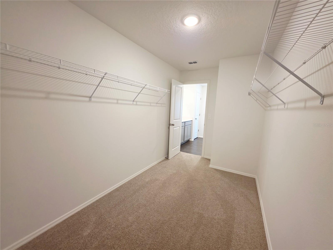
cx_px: 166
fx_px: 125
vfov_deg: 89.9
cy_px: 125
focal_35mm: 13
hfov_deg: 106.2
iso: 160
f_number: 1.9
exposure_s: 1/60
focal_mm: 2.2
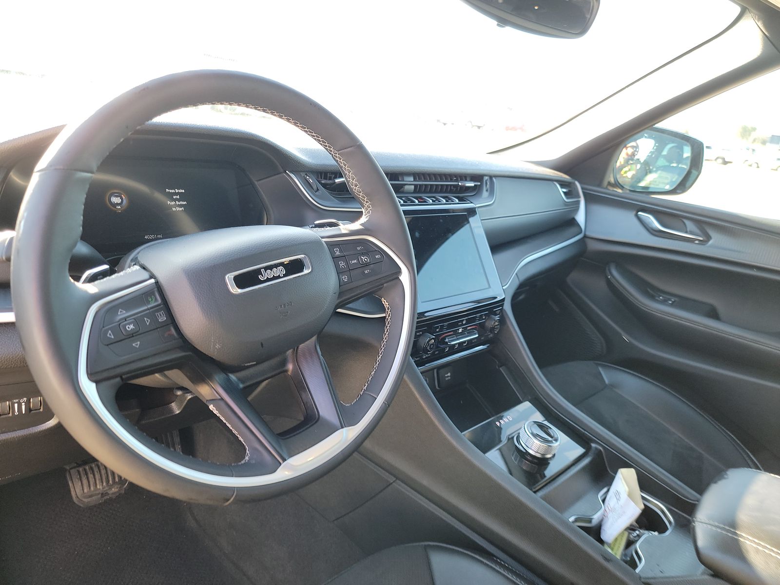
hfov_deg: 71.6
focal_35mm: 24
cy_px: 292
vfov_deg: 56.8
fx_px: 541
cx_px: 390
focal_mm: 6.7
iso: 155
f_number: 1.8
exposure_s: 1/59
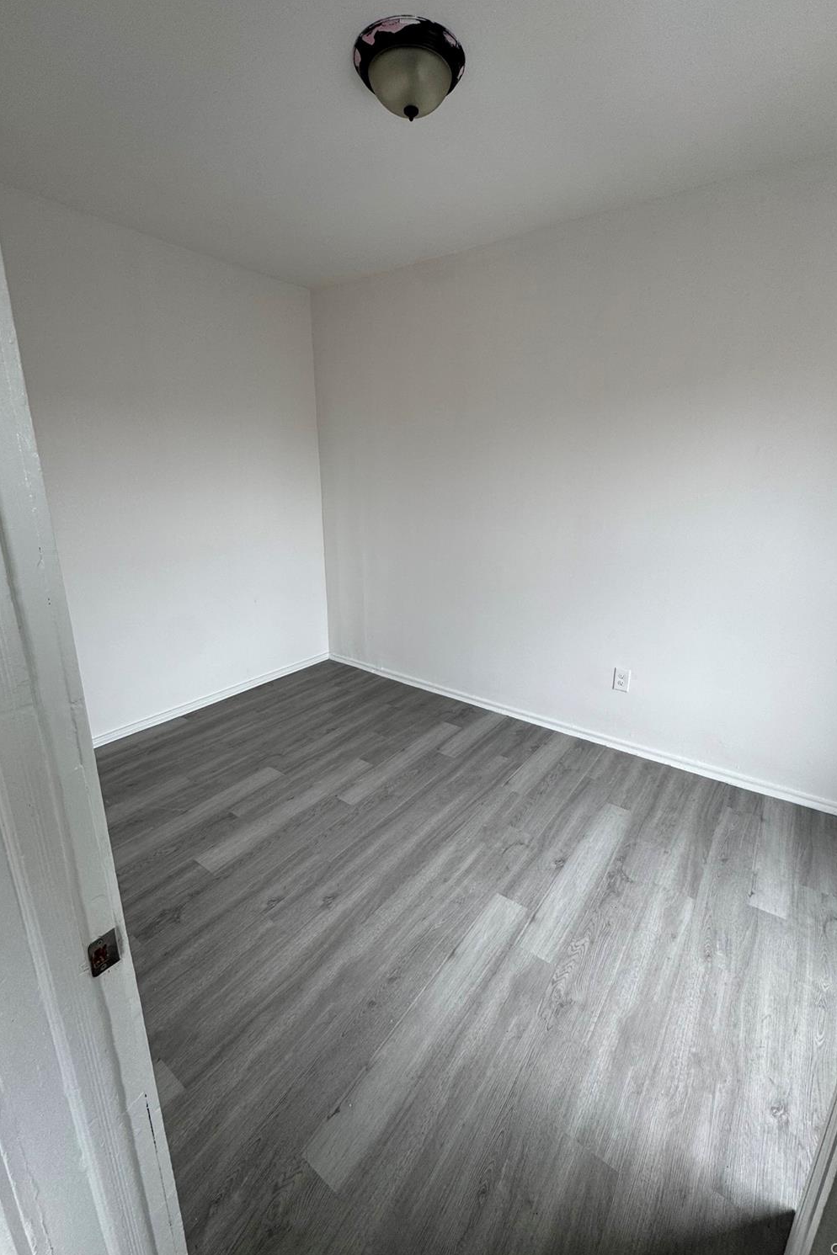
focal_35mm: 15
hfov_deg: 77.3
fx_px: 523
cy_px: 614
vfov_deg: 100.4
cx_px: 442
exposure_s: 1/99
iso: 64
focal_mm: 2.22
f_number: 2.2
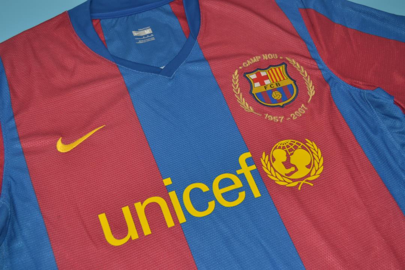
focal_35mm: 44
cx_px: 202
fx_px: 489
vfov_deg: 30.8
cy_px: 135
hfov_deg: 45.0
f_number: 4.5
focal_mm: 29
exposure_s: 1/200
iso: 200
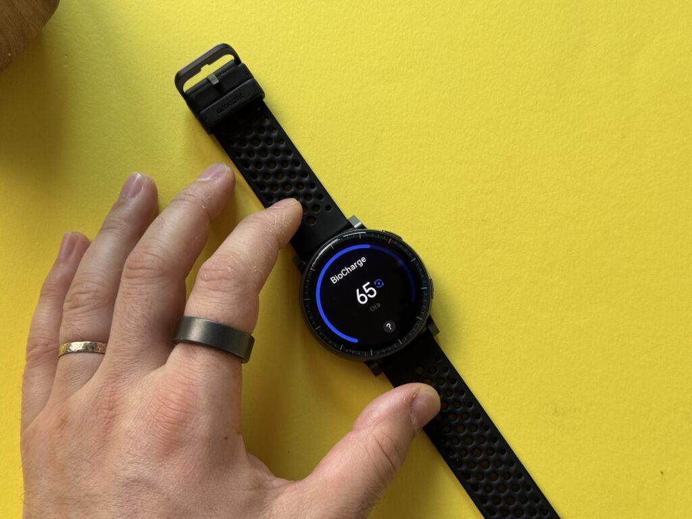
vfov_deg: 30.3
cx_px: 346
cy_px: 260
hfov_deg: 39.7
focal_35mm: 48
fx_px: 960
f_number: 1.78
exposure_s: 1/60
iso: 125
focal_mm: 6.76
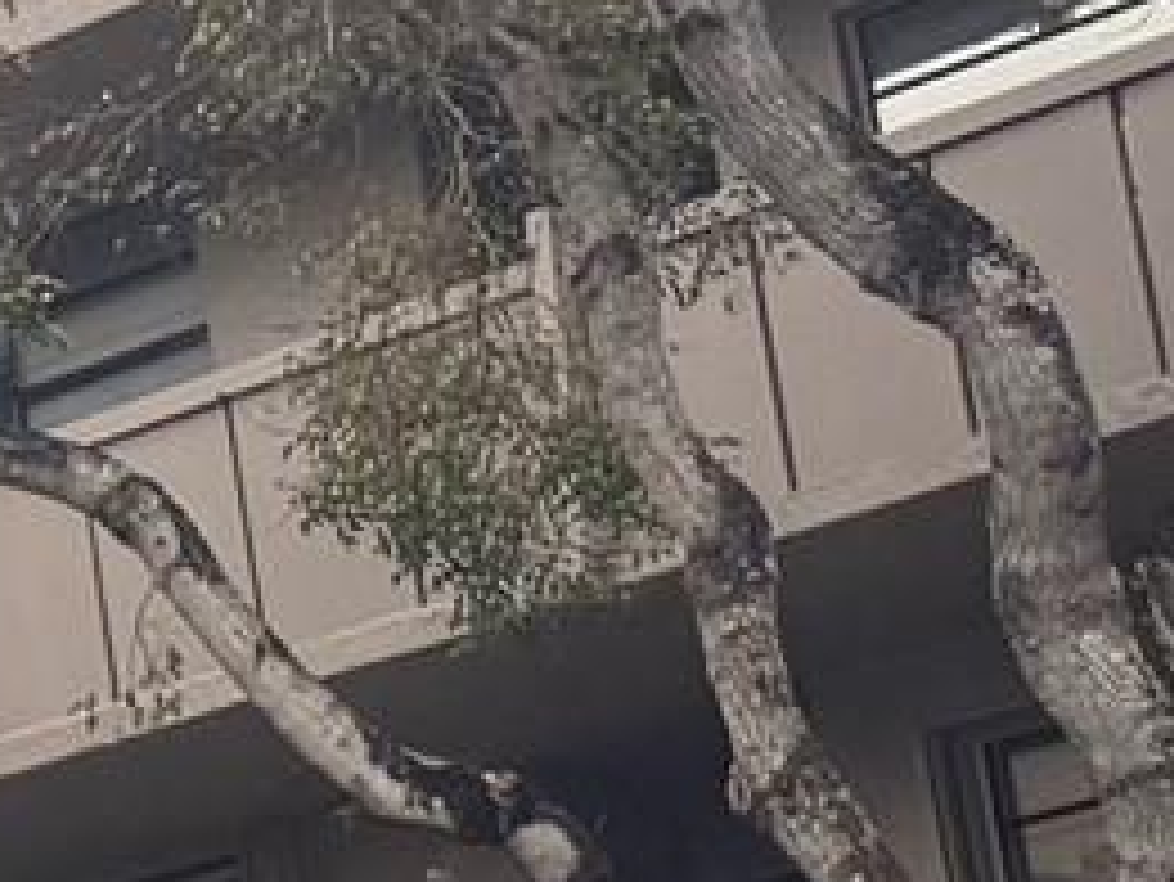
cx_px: -3279
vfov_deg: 7.8
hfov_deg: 7.7
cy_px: 1066
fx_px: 6379
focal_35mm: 188
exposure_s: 1/1139
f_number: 1.78
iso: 100
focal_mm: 6.76
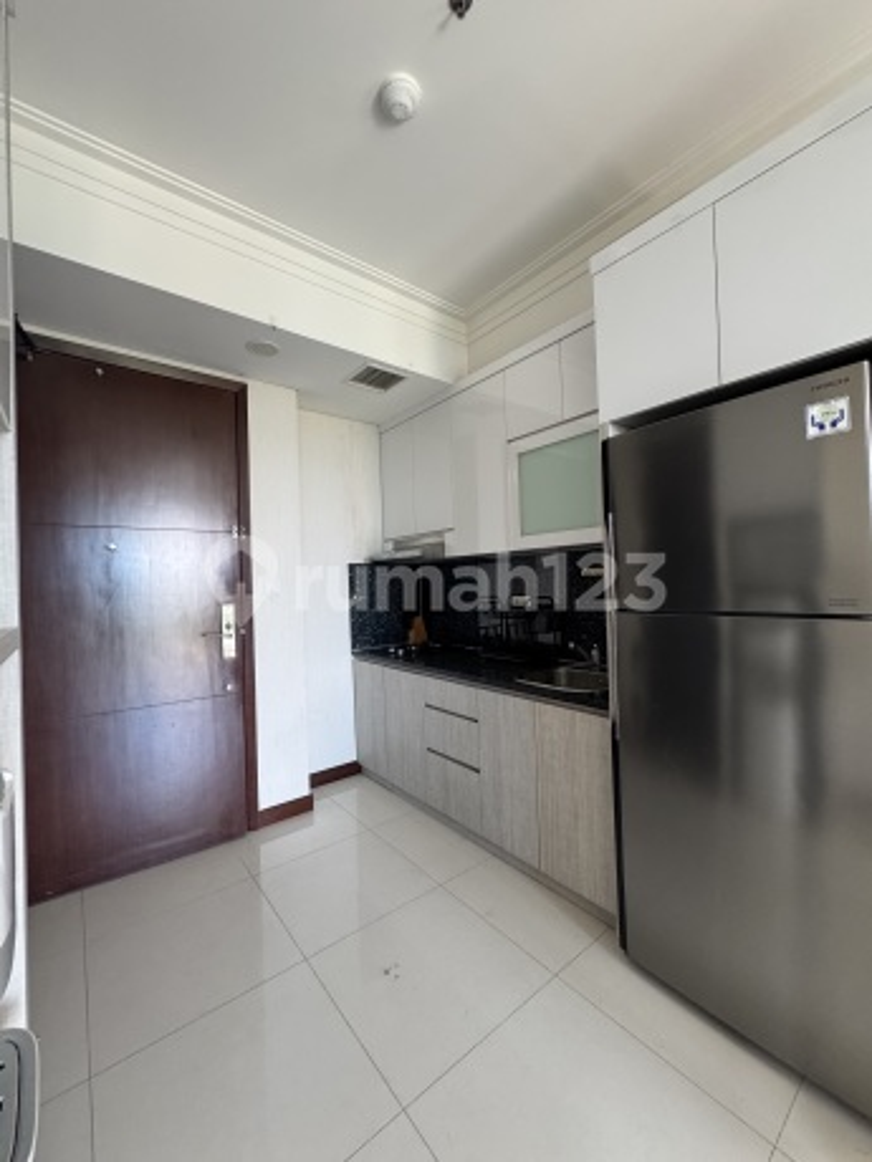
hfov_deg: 85.7
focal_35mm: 14
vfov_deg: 102.1
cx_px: 436
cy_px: 581
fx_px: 470
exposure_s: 1/99
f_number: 2.2
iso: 250
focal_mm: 2.22
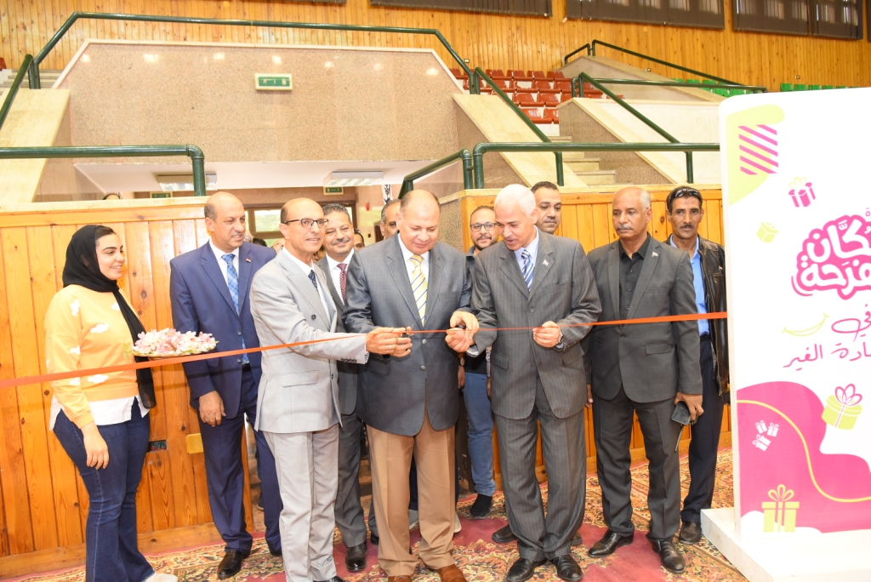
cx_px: 436
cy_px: 291
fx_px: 678
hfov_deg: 65.4
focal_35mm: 28
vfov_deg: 46.5
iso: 2500
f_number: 4.5
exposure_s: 1/200
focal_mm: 28
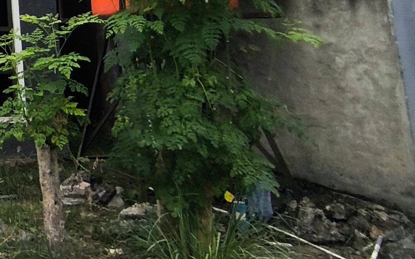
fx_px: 701
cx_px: -251
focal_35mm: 62
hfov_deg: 23.8
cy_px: -71
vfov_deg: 19.4
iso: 50
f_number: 2.2
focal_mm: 1.65
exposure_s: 1/1631
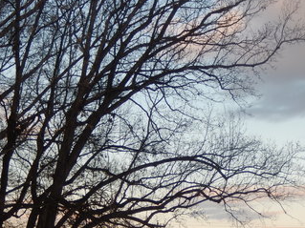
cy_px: 204
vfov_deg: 14.5
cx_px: 264
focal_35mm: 101
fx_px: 890
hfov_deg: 19.2
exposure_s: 1/200
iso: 125
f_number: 4.5
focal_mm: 9.2
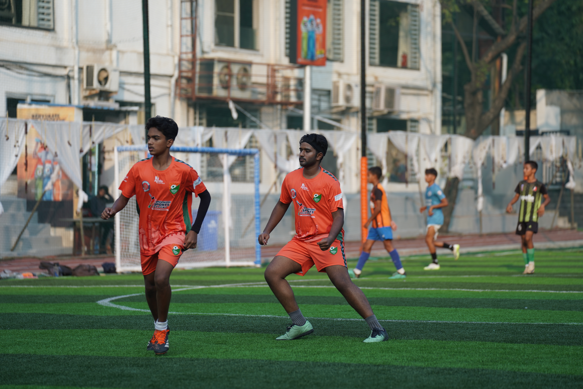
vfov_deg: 11.3
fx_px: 1959
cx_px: 292
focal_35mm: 121
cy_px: 194
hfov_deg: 16.9
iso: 100
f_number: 2.8
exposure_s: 1/640
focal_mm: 121
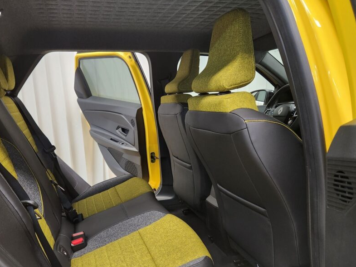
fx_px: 309
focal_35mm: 30
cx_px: 157
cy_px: 158
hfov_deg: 59.8
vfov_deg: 46.6
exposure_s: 1/100
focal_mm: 5.4
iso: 400
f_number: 1.8
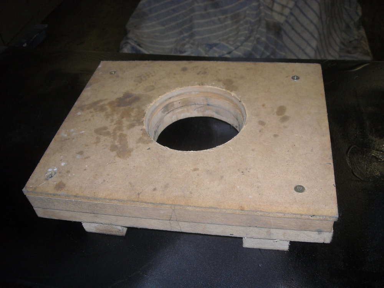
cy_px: 144
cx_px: 192
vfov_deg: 40.7
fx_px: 388
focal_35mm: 35
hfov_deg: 52.6
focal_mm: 5.7
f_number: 2.8
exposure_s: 1/60
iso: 200
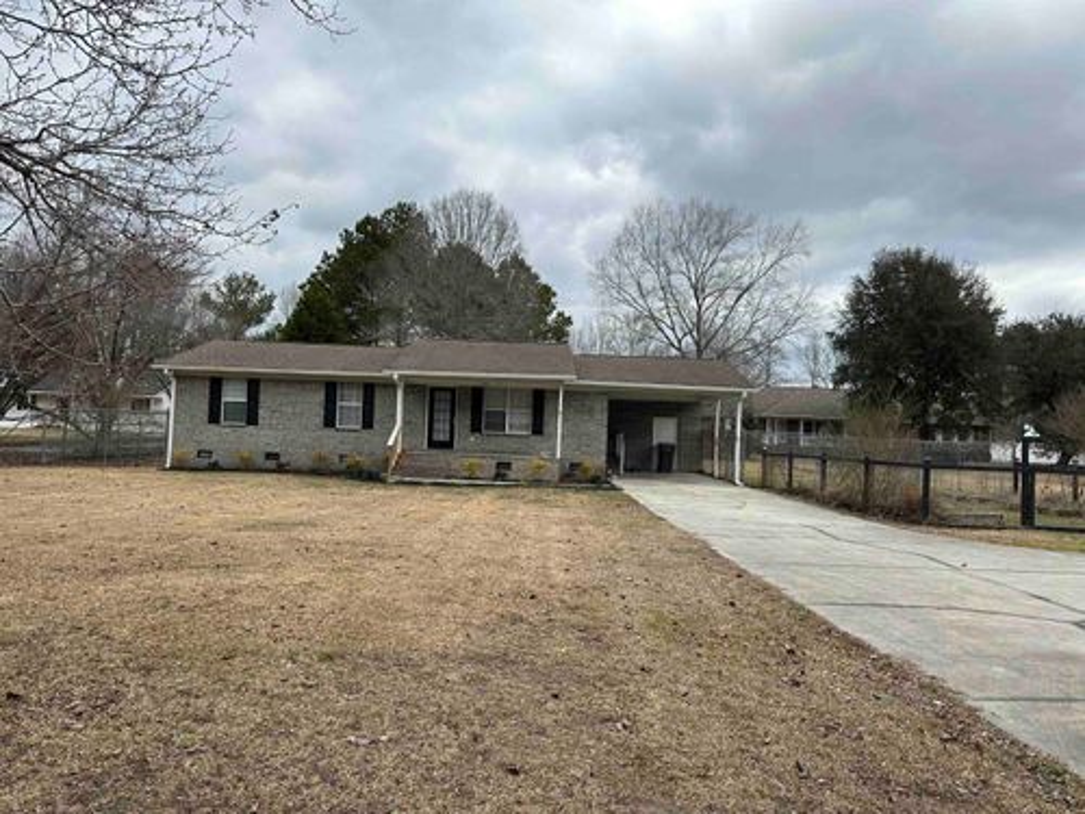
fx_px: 752
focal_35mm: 24
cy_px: 407
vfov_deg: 56.8
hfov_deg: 71.6
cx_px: 542
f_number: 1.78
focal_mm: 6.86
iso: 80
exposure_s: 1/1916
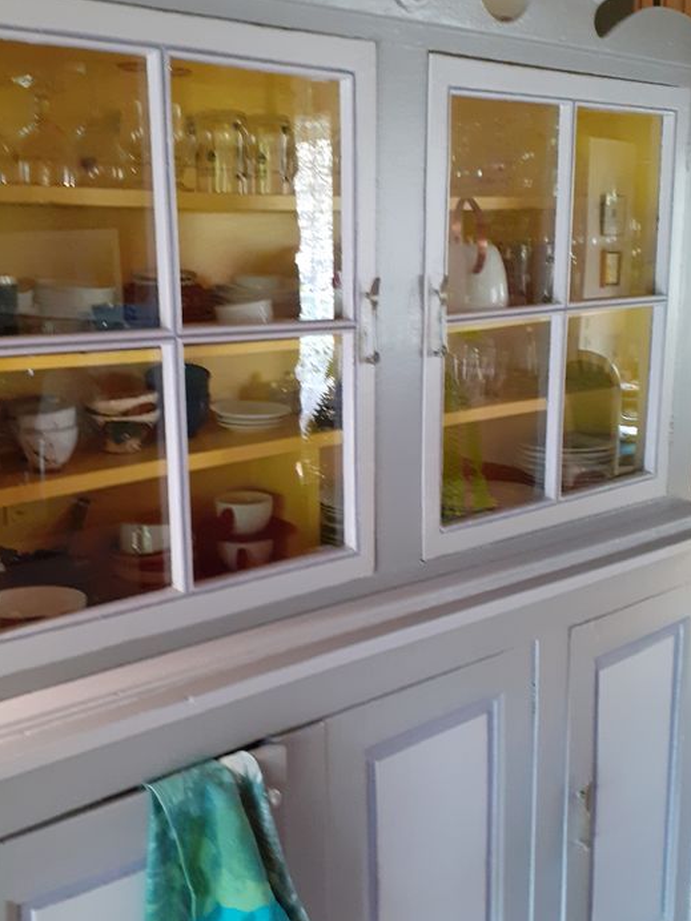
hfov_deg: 36.7
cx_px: 278
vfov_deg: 47.9
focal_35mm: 39
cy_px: 449
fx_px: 1038
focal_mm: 3.6
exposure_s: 1/25
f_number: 1.9
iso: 320
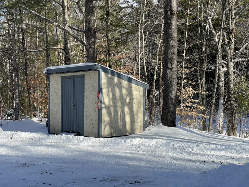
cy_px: 94
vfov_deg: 28.0
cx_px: 124
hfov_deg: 36.8
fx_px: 374
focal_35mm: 52
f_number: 2
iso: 25
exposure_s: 1/856
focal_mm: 6
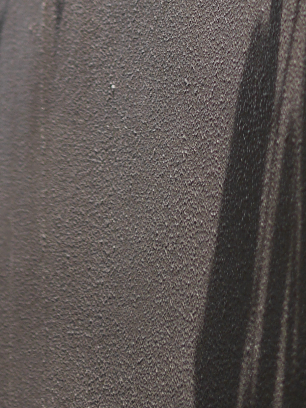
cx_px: 210
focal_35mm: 186
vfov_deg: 10.1
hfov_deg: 8.0
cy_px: -284
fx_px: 2193
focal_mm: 25
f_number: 1.8
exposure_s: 1/2500
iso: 200
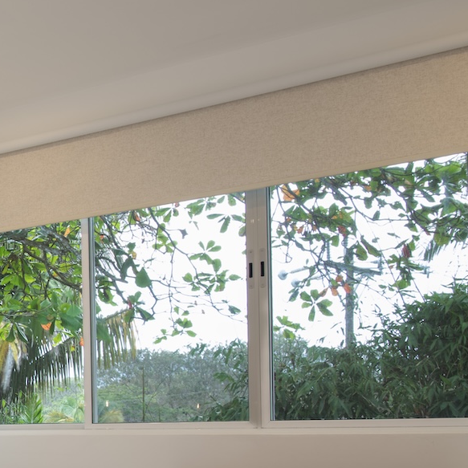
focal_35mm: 56
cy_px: 426
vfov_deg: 29.2
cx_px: -254
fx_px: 857
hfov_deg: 23.6
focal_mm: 20
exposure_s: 2
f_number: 10
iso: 31
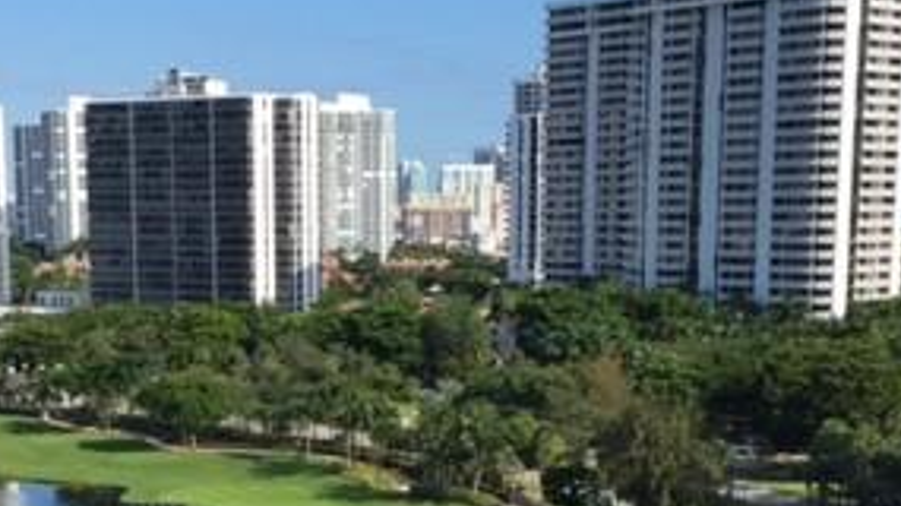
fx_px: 1695
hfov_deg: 29.8
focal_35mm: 71
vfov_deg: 16.6
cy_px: 515
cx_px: 424
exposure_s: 1/1799
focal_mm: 4.15
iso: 32
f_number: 2.2
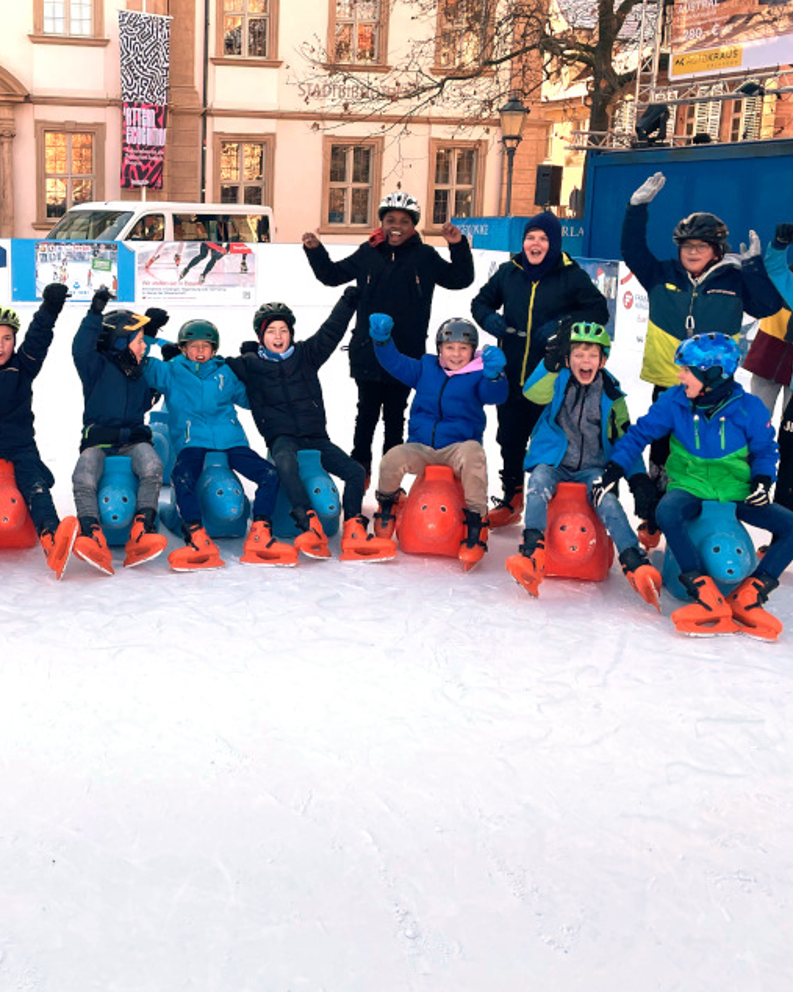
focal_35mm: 41
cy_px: 413
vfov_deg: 44.6
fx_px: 1203
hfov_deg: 36.0
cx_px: 244
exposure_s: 1/678
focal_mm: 4.2
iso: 32
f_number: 1.6
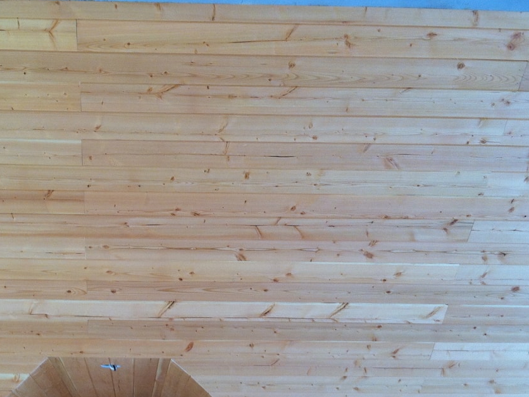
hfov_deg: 33.8
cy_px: 247
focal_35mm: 56
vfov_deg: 26.0
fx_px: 856
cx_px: 148
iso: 80
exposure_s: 1/20
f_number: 2.8
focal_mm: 3.85
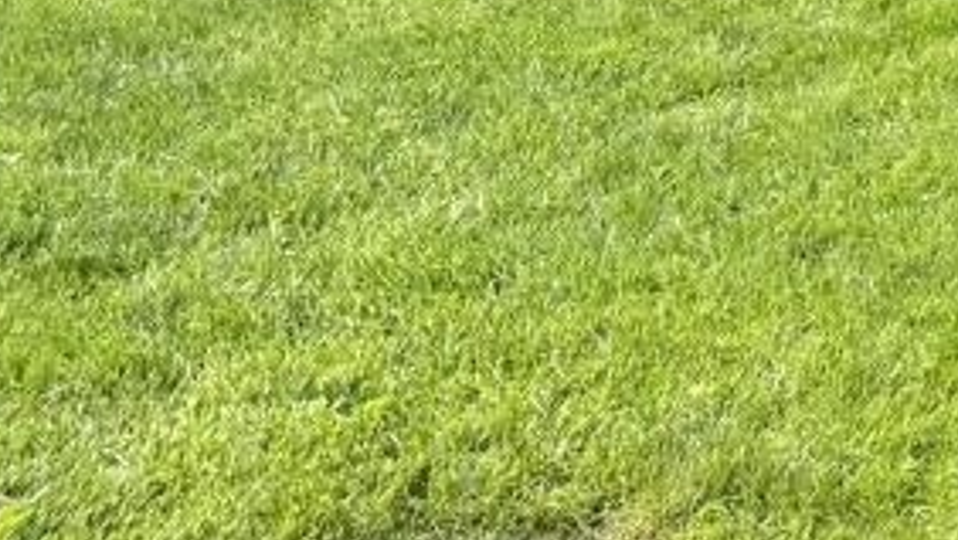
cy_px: -594
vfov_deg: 11.3
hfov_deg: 18.4
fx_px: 2415
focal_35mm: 95
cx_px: 1634
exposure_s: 1/243
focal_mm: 6.76
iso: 100
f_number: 1.78
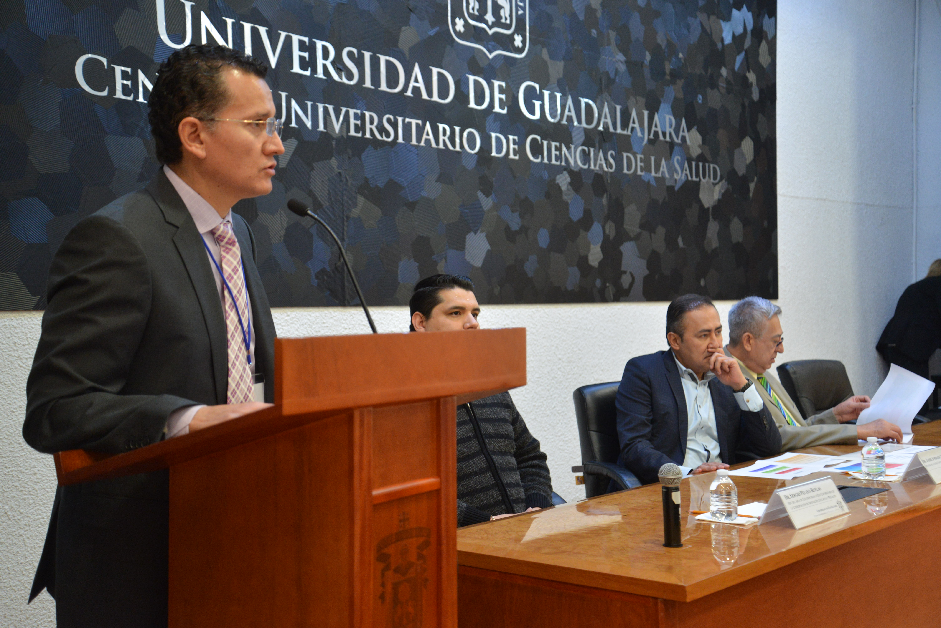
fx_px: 1203
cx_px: 470
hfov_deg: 42.7
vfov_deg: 29.3
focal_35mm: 46
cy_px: 314
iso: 1600
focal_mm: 46
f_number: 4.2
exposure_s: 1/15
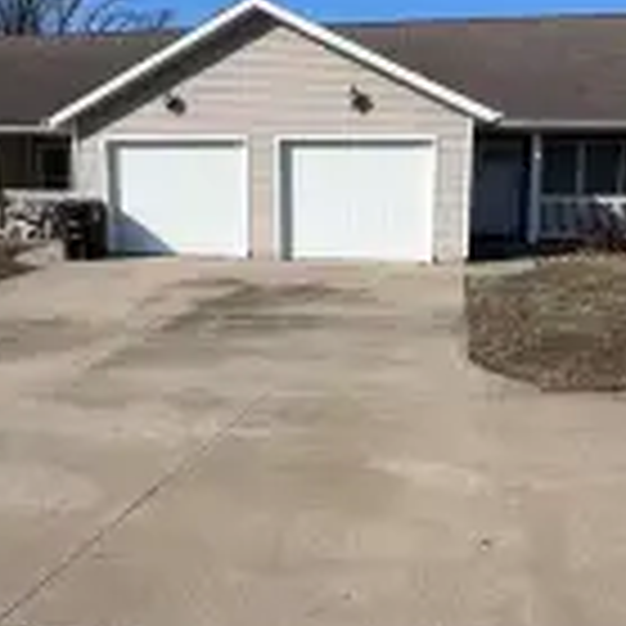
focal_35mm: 33
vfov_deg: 49.7
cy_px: 288
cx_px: 324
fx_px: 675
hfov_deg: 49.7
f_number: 1.8
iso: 32
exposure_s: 1/2538
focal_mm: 1.57
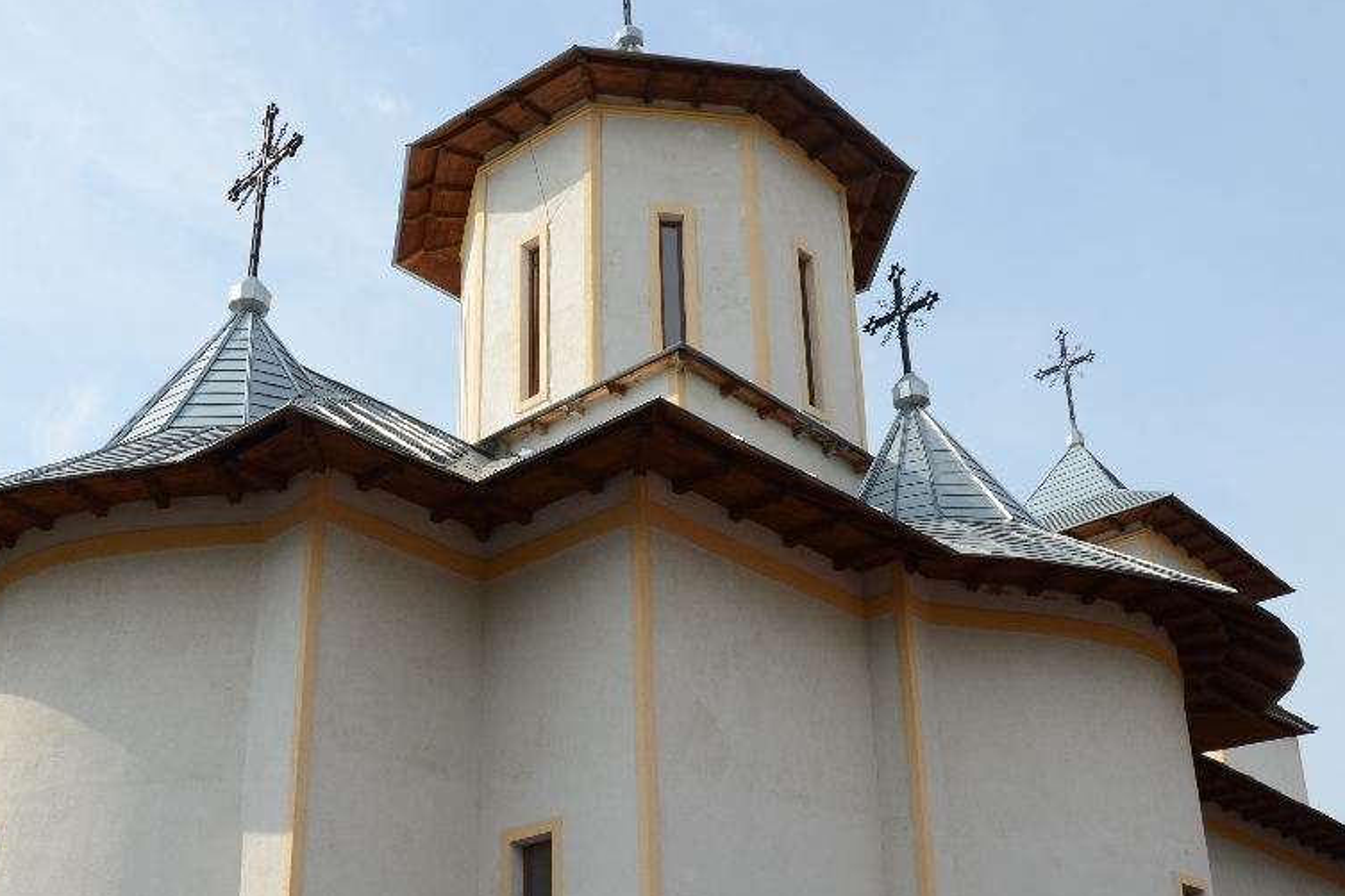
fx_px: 1606
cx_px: 622
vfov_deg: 31.1
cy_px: 535
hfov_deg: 45.4
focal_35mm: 43
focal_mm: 18
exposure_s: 1/200
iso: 100
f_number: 9
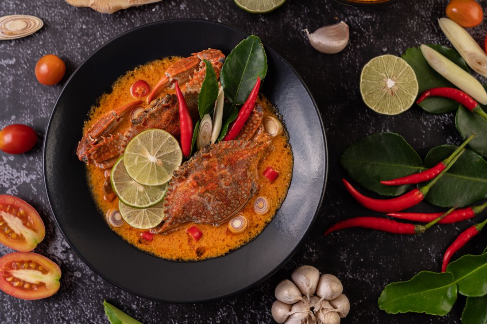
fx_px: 811
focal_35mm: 60
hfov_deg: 33.4
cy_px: 162
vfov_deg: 22.6
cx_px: 244
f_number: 6.3
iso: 100
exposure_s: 1/125
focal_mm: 60
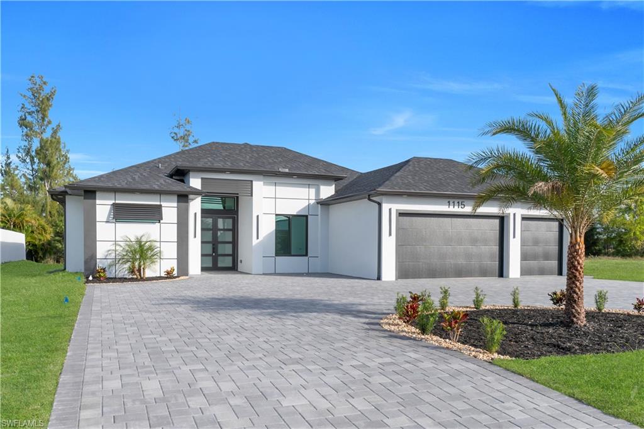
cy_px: 214
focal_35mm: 30
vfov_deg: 43.6
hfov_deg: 61.9
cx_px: 322
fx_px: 536
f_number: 8
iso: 100
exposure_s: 1/320
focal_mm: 20
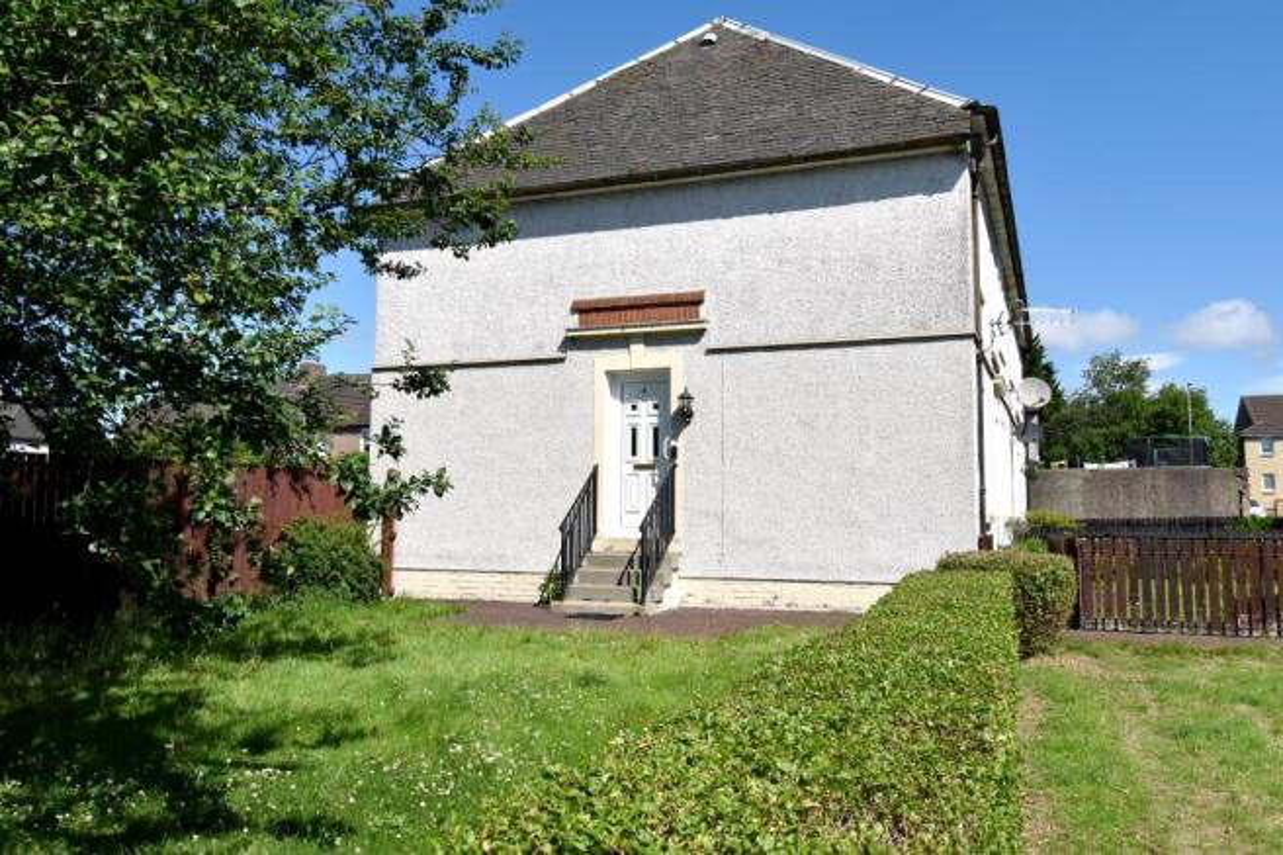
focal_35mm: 30
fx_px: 1069
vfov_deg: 43.6
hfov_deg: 61.9
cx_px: 642
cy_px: 428
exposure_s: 1/320
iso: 100
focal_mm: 20
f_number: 9
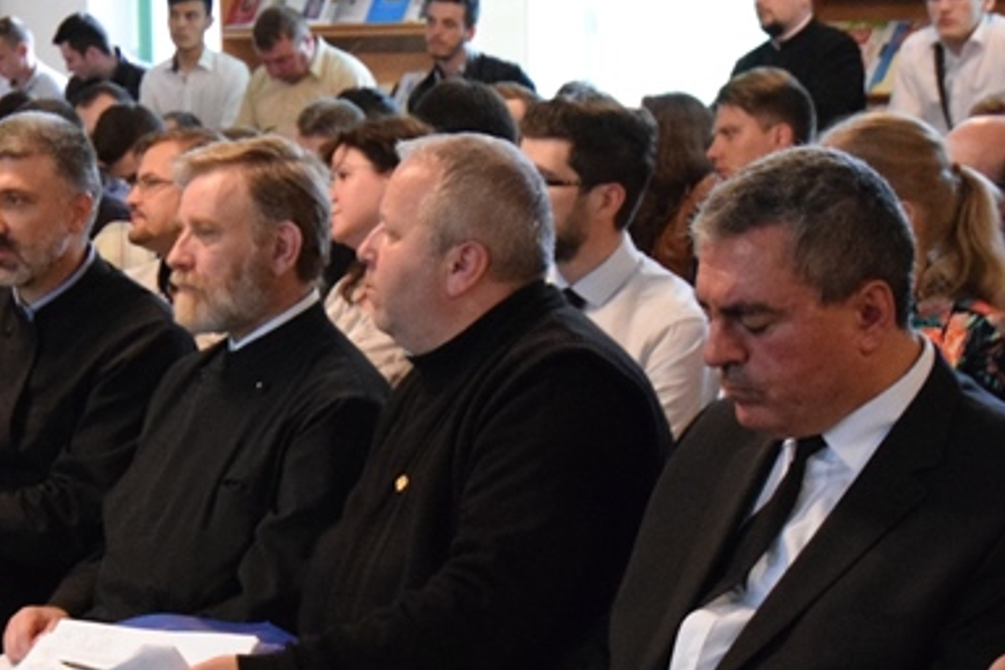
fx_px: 2512
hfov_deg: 22.1
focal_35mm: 90
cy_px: 411
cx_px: 118
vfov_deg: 15.2
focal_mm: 20
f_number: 4.5
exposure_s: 1/100
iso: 4000
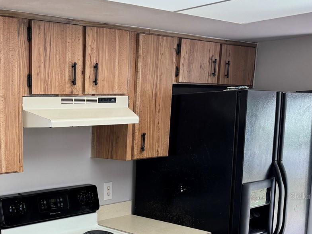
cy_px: 196
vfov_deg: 28.9
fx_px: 442
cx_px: 10
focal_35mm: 49
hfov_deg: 35.6
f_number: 1.78
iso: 160
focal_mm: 6.76
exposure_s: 1/120
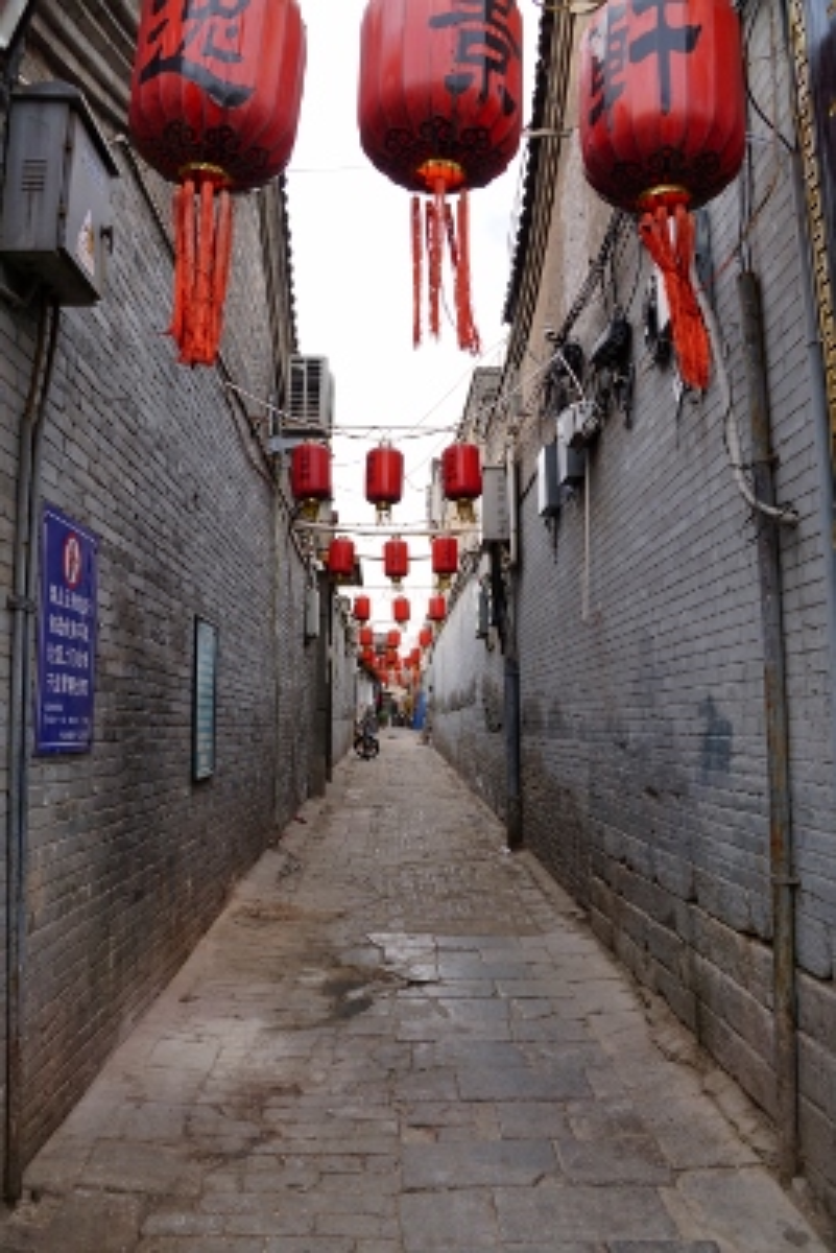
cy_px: 626
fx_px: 940
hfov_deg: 48.0
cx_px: 418
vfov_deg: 67.4
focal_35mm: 27
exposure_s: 1/100
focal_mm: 18
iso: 100
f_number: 6.3
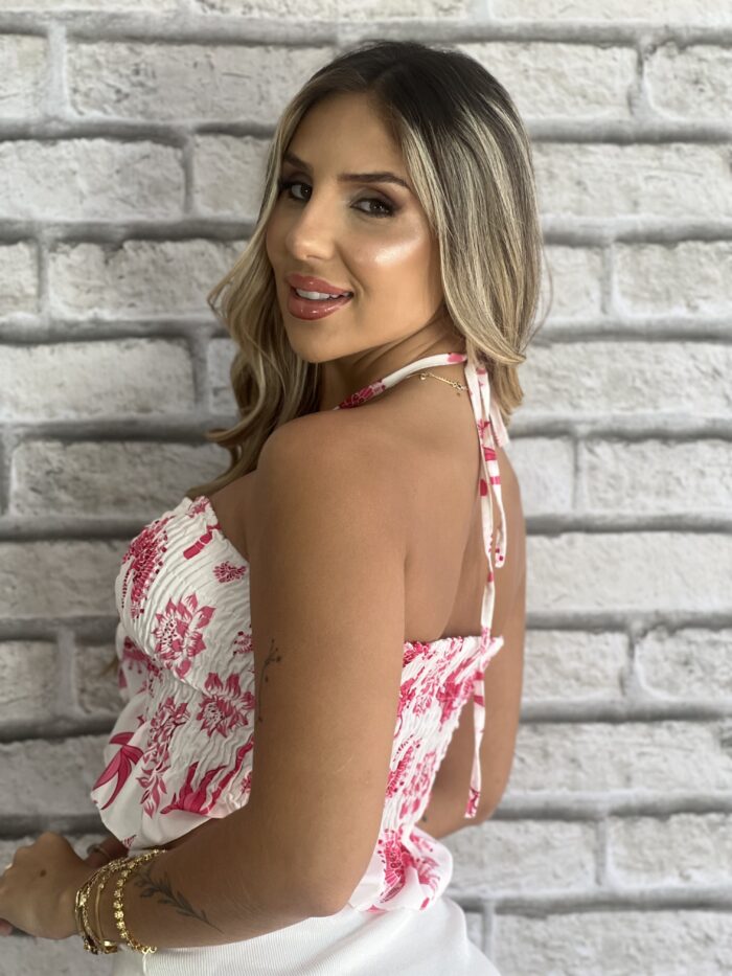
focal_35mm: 77
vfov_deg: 25.3
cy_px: 488
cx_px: 366
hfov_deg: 19.1
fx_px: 2171
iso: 100
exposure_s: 1/120
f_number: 2.8
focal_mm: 9
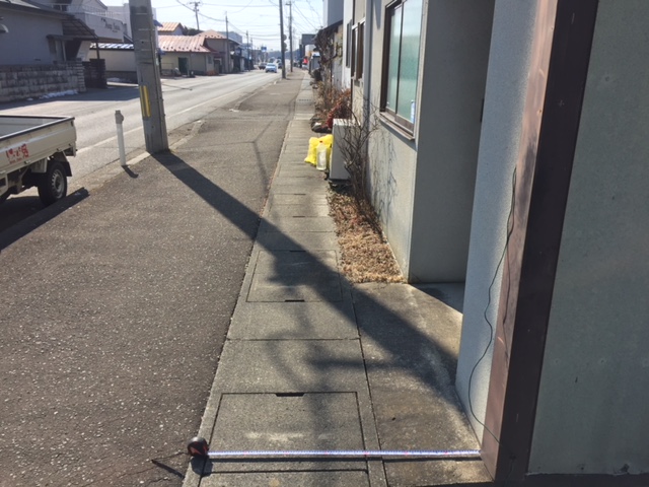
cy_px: 244
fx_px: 544
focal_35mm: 29
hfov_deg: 61.7
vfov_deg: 48.2
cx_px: 324
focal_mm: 4.15
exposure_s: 1/1364
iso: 32
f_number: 2.2
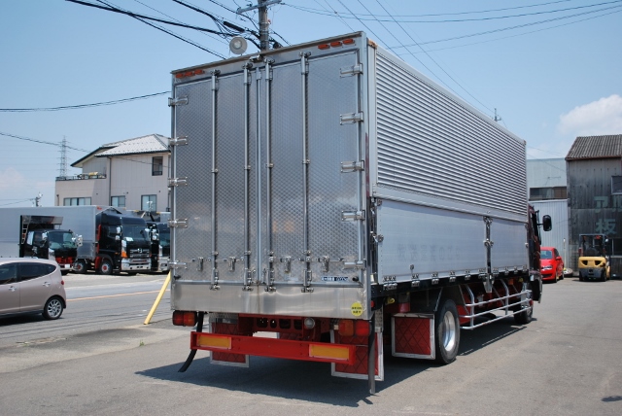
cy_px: 208
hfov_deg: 53.1
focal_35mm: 36
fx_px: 623
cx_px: 311
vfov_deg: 36.9
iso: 100
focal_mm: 24
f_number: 4.2
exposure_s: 1/800
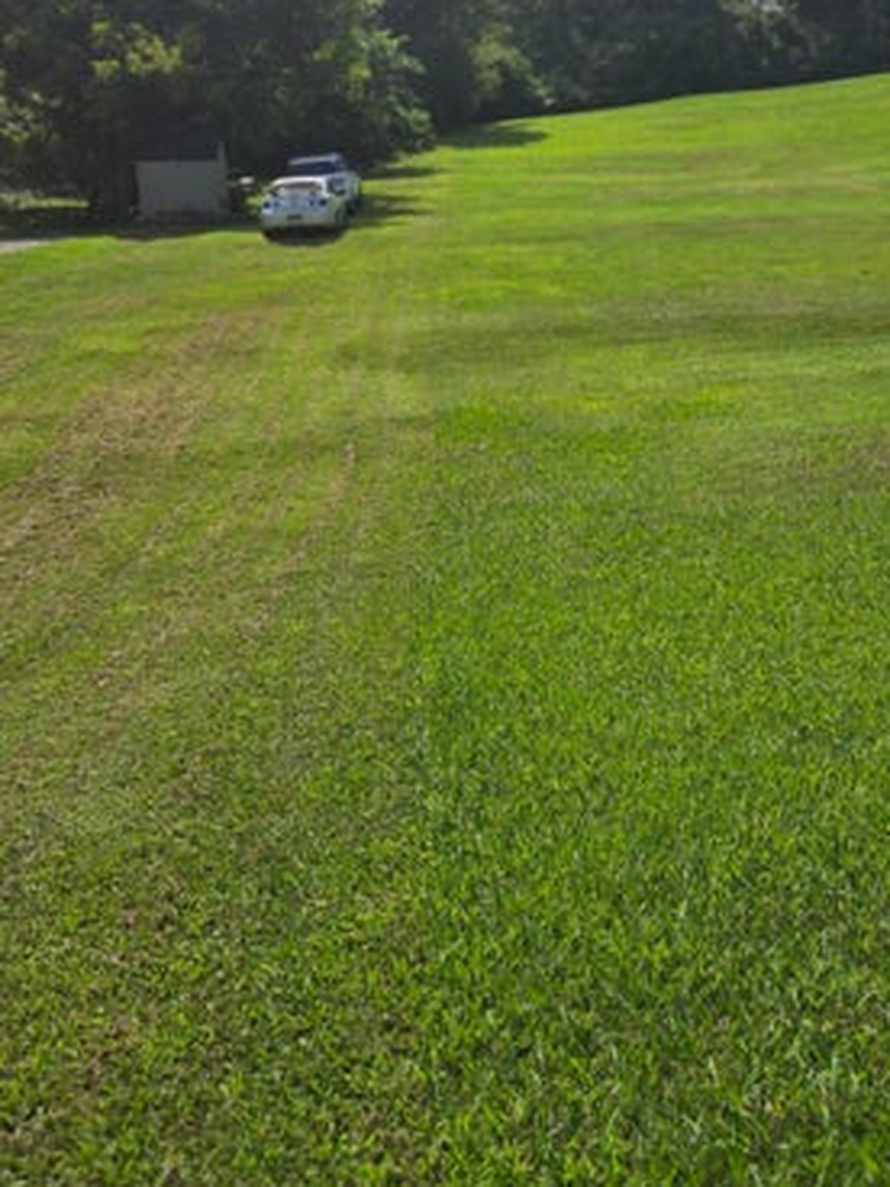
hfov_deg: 35.7
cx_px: 568
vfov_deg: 46.4
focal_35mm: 40
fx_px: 1371
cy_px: 452
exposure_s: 1/2198
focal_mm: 5.4
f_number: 1.8
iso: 25
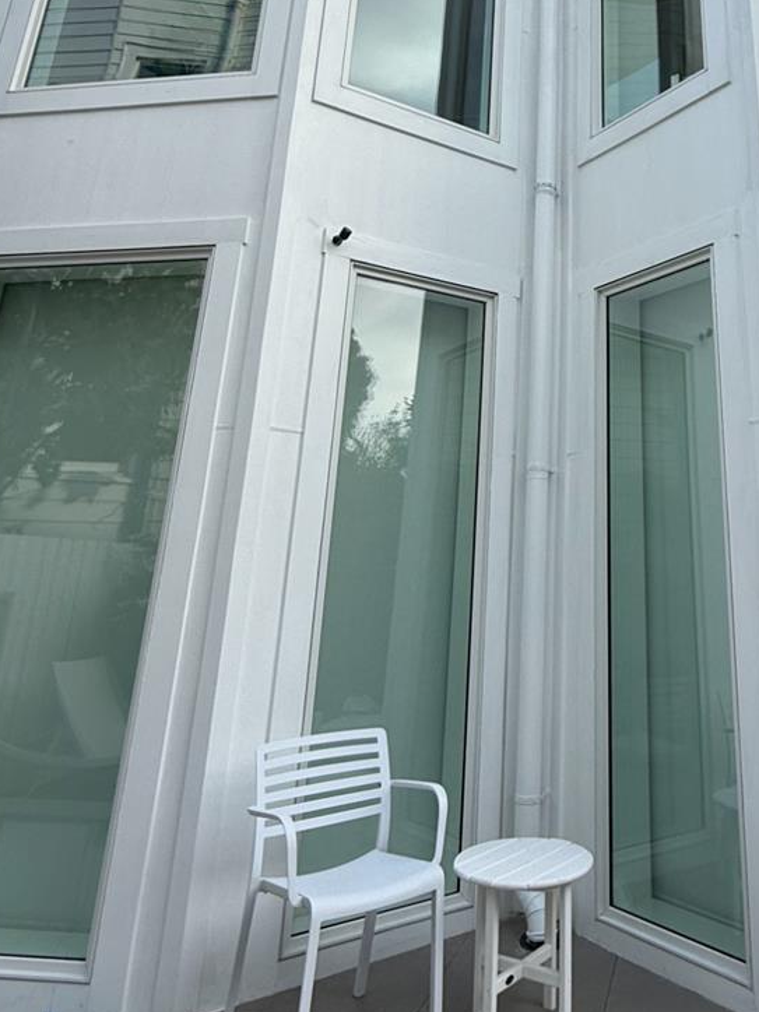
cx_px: 591
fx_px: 848
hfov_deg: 46.1
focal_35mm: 29
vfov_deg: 59.0
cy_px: 278
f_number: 2.2
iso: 50
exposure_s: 1/490
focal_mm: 2.22
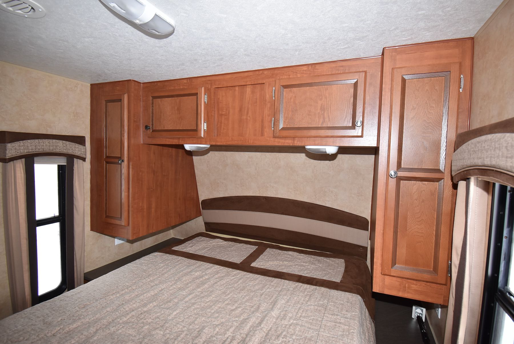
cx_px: 257
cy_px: 172
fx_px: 257
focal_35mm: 18
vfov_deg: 67.5
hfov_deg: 89.9
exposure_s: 1/125
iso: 720
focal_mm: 12
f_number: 5.6
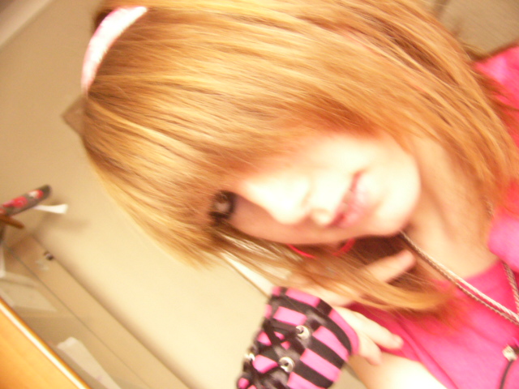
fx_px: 525
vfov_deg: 40.7
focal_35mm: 35
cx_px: 260
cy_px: 194
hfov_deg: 52.6
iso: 200
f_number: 2.8
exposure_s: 1/15
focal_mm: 4.6
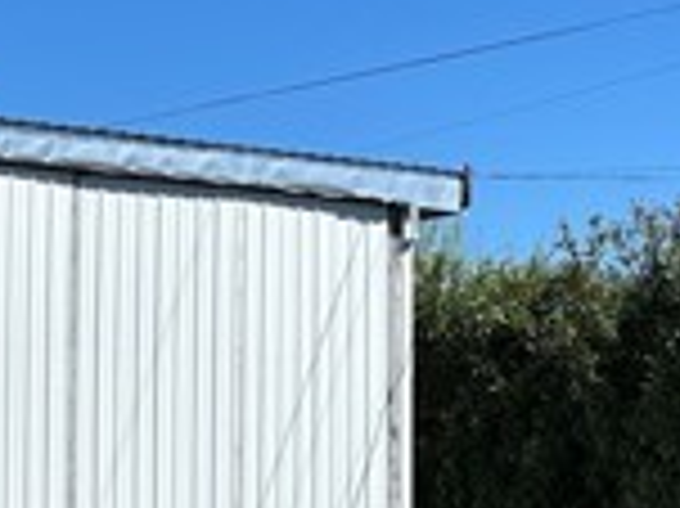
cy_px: 405
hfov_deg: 16.9
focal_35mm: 102
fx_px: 2002
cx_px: -428
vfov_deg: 14.4
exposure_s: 1/5525
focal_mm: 6.86
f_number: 1.78
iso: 80
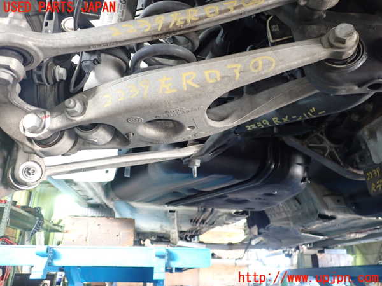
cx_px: 191
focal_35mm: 30
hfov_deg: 60.0
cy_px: 143
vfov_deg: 46.8
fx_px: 331
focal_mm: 5.4
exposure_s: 1/30
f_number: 2.3
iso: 320
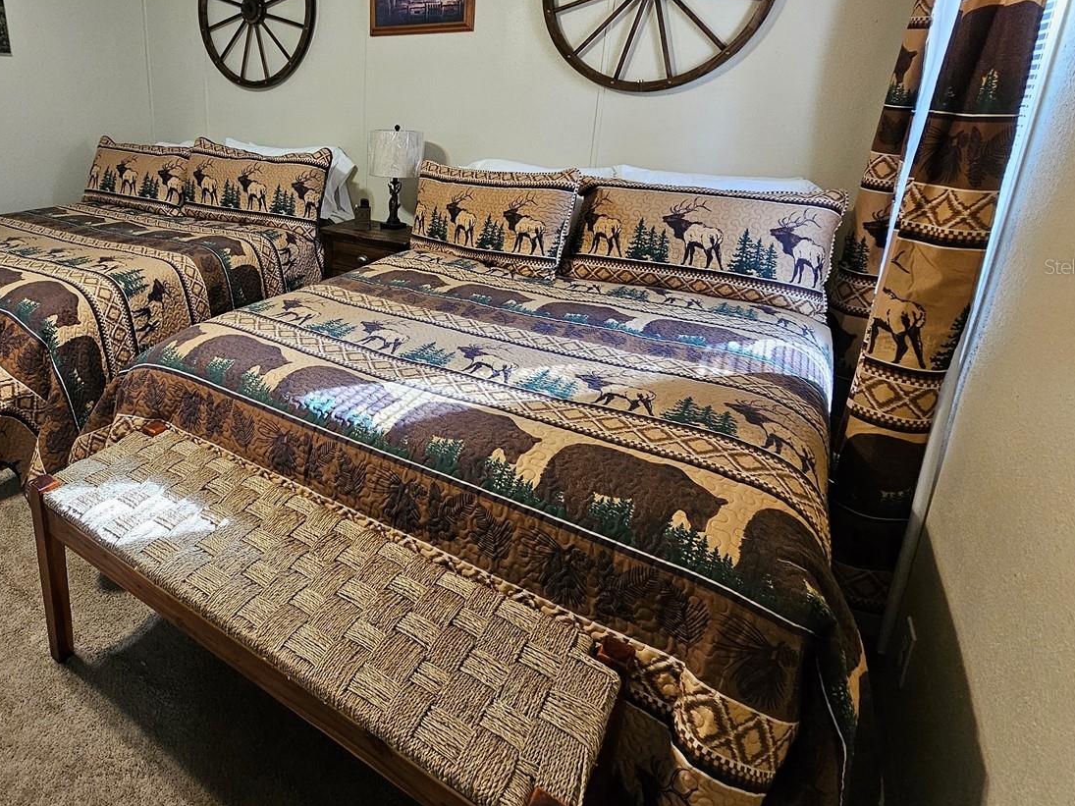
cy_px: 266
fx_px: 590
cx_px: 351
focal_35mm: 19
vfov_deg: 66.7
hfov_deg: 81.6
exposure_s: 1/30
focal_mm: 2.2
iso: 320
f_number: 2.2
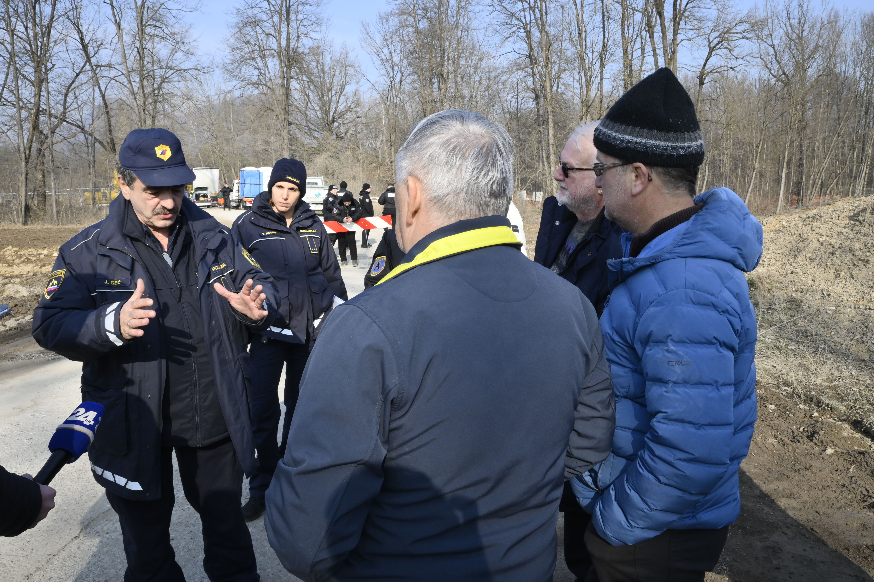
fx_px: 704
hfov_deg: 63.7
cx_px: 437
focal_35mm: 29
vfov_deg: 44.9
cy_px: 291
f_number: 18
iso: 1000
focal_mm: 29
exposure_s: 1/250
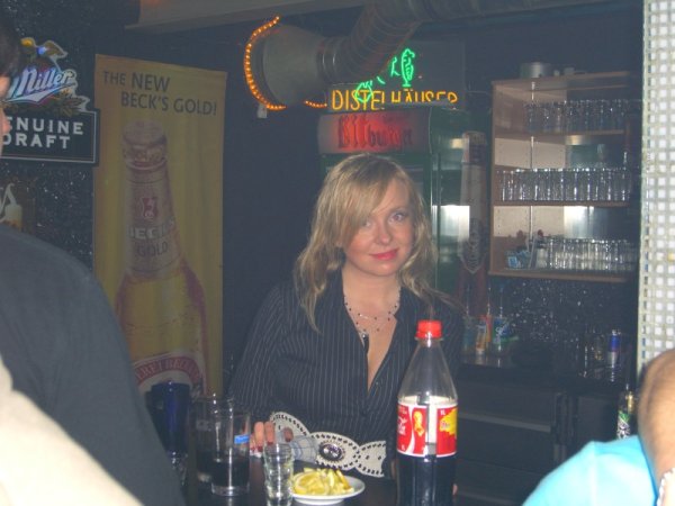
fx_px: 1111
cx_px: 338
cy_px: 253
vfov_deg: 25.7
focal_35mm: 57
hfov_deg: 33.8
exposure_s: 1/60
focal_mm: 11.8
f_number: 3.6
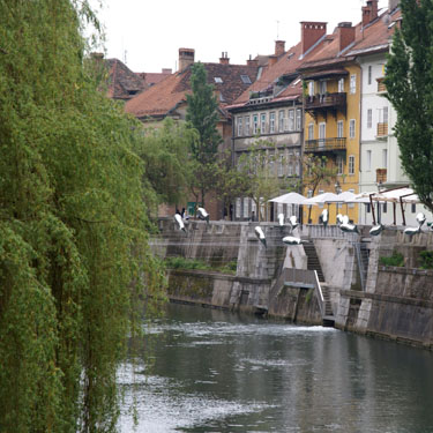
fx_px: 2024
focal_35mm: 143
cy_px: 212
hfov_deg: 12.2
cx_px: 319
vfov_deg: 12.2
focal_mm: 70
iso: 100
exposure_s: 1/125
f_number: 5.6
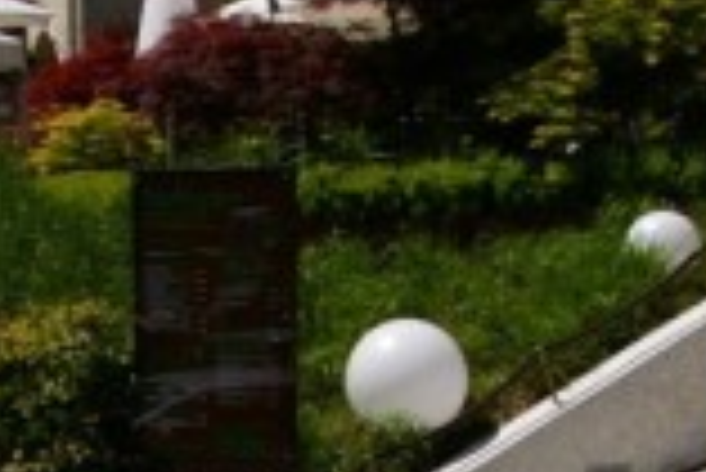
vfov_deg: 7.7
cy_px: 672
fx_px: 3446
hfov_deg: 11.6
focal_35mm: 176
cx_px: 27
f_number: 13
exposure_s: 1/250
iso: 200
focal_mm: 23
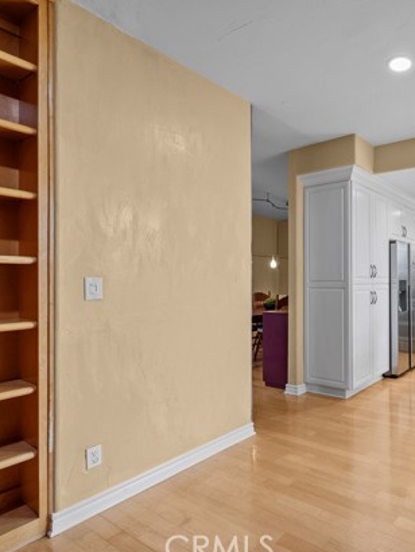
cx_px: 371
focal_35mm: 21
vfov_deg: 79.0
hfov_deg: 55.4
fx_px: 335
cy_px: 279
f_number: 9
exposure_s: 1/2.5
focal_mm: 14
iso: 100
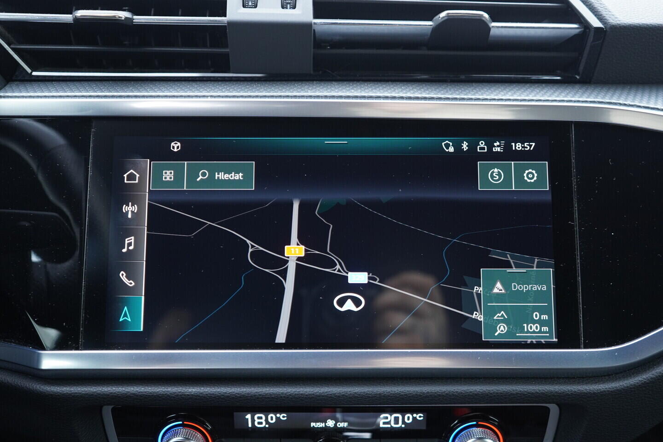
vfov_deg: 36.9
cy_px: 221
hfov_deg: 53.1
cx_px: 332
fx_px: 663
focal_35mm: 36
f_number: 2.8
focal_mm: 24
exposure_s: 1/40
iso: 640
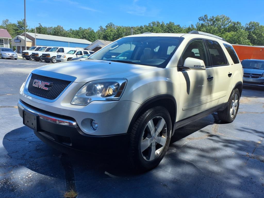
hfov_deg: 65.3
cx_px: 132
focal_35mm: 27
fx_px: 206
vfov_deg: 51.4
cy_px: 99
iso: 40
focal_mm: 3.58
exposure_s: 1/1429
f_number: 1.9
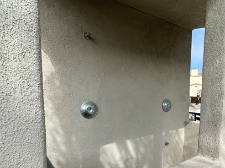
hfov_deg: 76.3
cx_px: 121
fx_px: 143
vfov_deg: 59.8
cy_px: 110
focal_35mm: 22
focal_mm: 2.22
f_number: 2.2
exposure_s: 1/1103
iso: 40
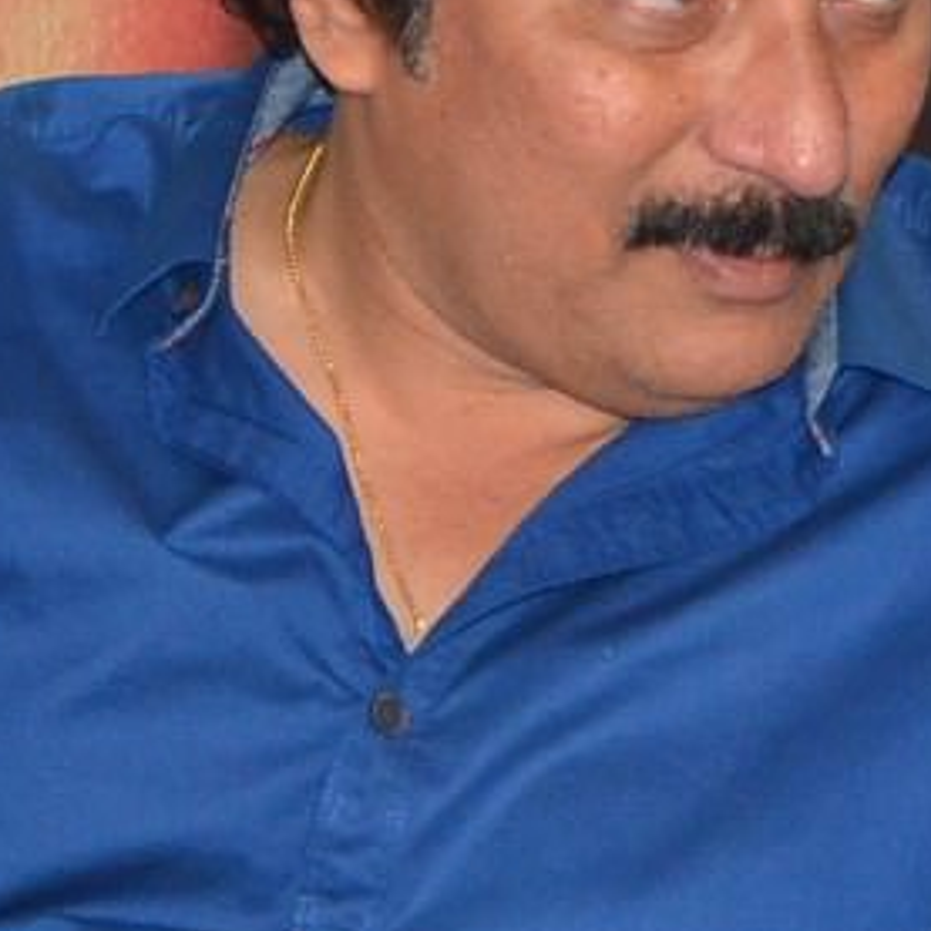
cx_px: 1464
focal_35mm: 656
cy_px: 541
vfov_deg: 2.7
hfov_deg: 2.7
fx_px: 19961
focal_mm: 90
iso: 1250
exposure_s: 1/200
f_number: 5.6
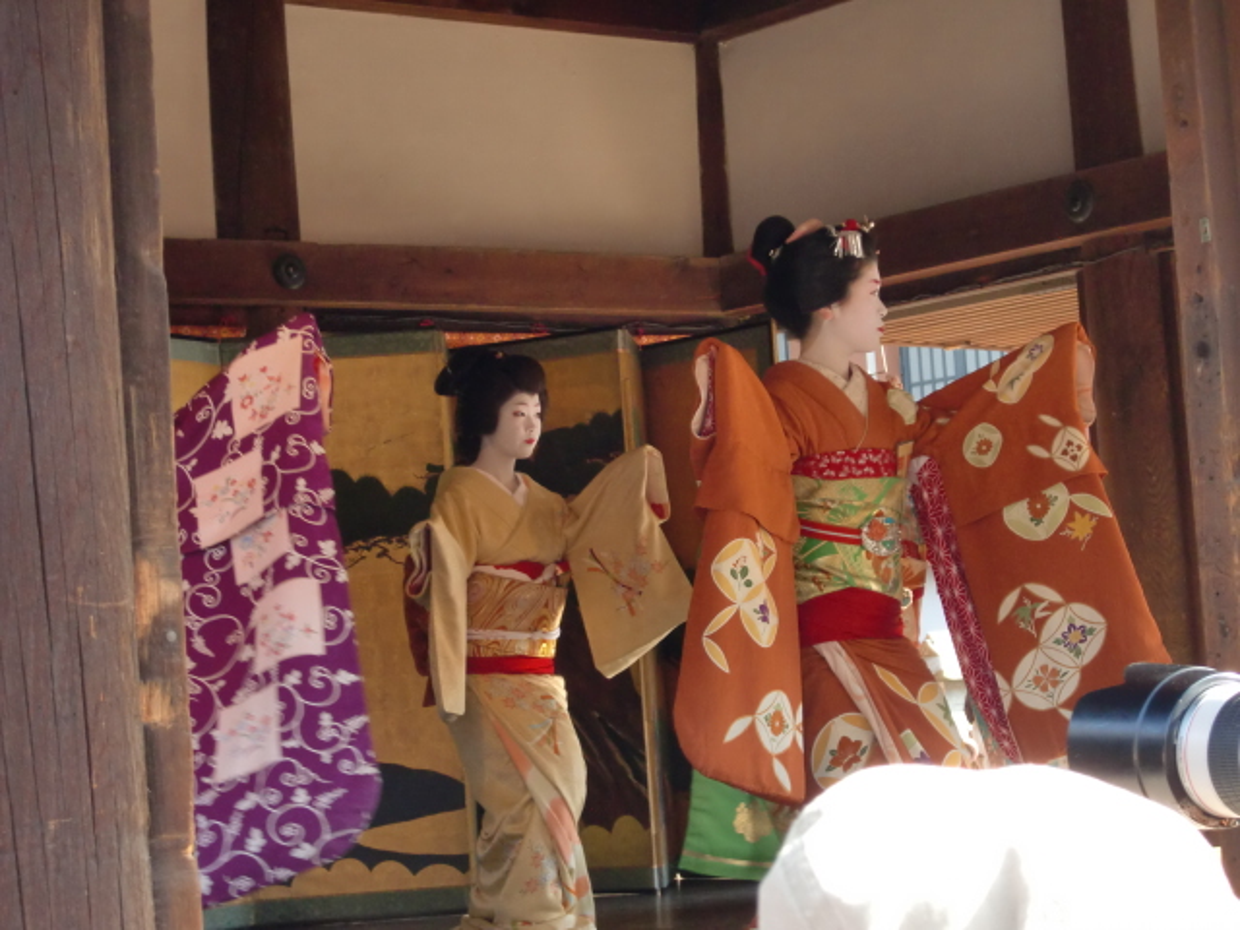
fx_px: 3188
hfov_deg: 22.0
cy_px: 465
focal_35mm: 89
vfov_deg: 16.6
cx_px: 620
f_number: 4.8
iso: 250
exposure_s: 1/80
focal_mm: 15.7
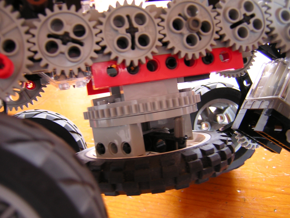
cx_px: 145
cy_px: 109
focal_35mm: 36
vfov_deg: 39.7
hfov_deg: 51.4
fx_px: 302
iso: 144
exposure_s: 1/3.9
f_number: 2.6
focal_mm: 4.7
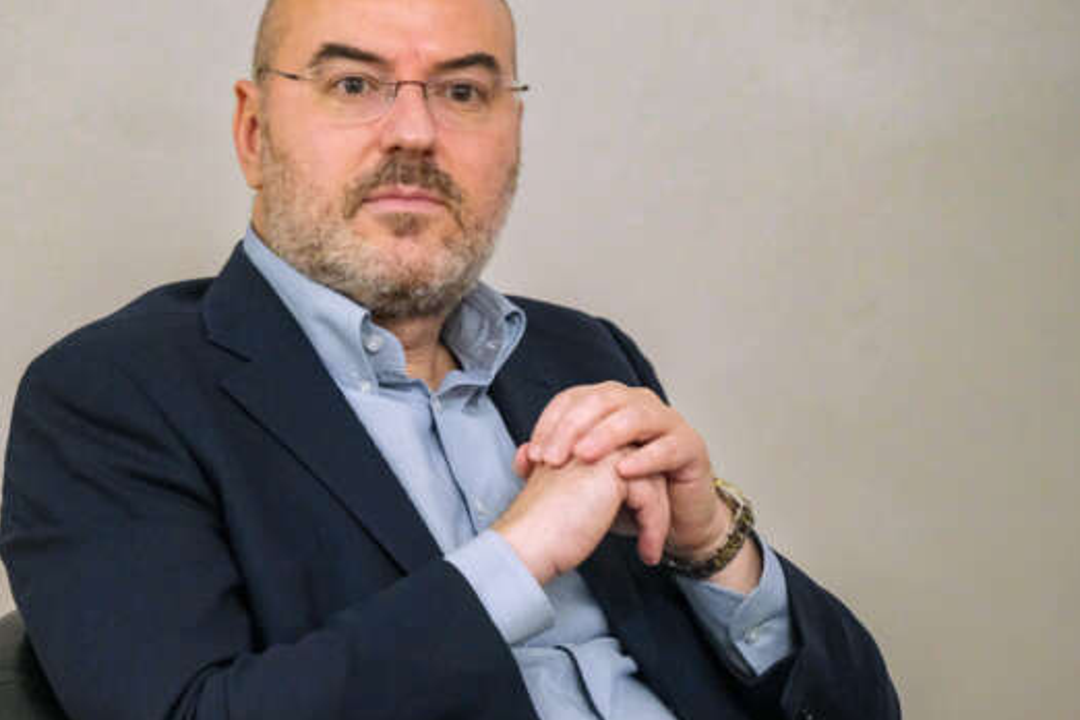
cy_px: 329
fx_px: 13529
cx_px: 503
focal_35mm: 451
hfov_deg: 4.6
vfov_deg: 3.0
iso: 10000
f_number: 5.6
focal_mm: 261.2
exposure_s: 1/50
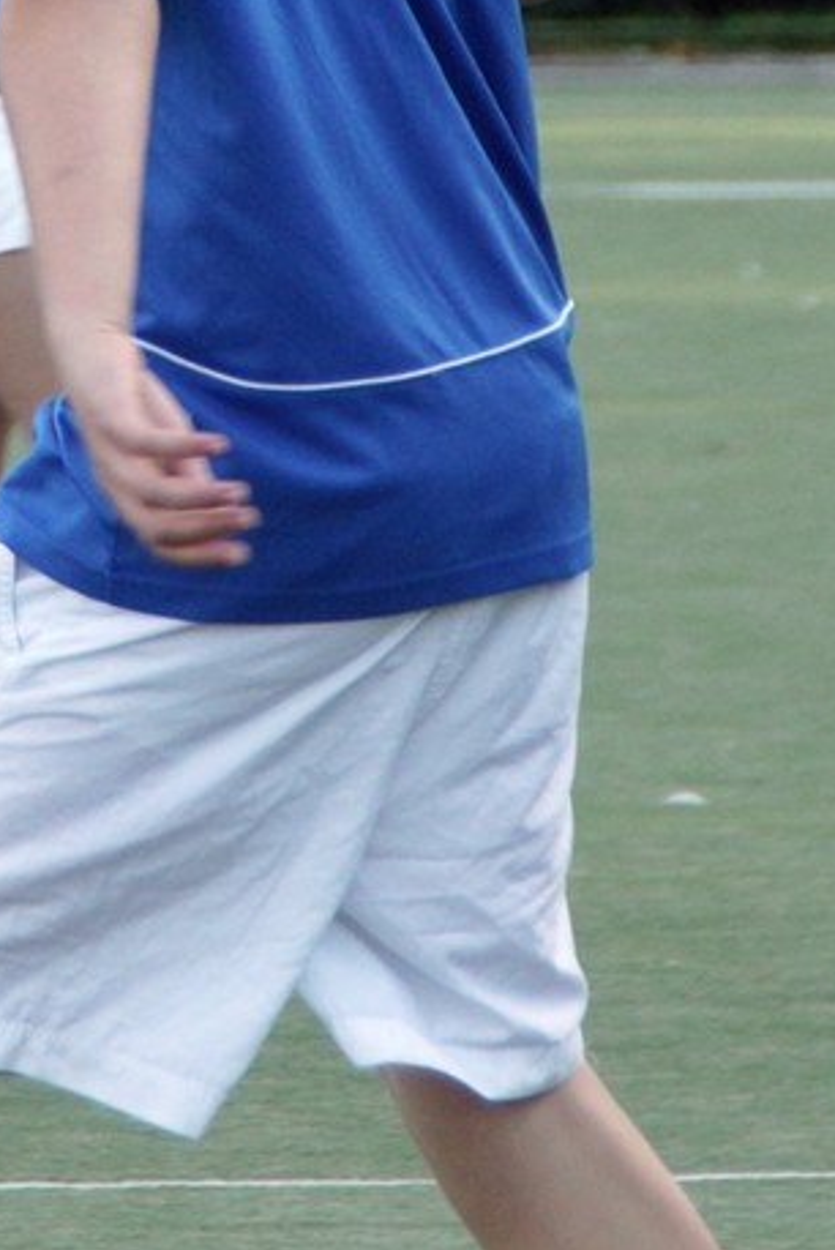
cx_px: 90
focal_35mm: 503
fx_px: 17472
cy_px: 164
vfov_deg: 4.1
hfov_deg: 2.7
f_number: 6.3
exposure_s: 1/250
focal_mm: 150
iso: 400
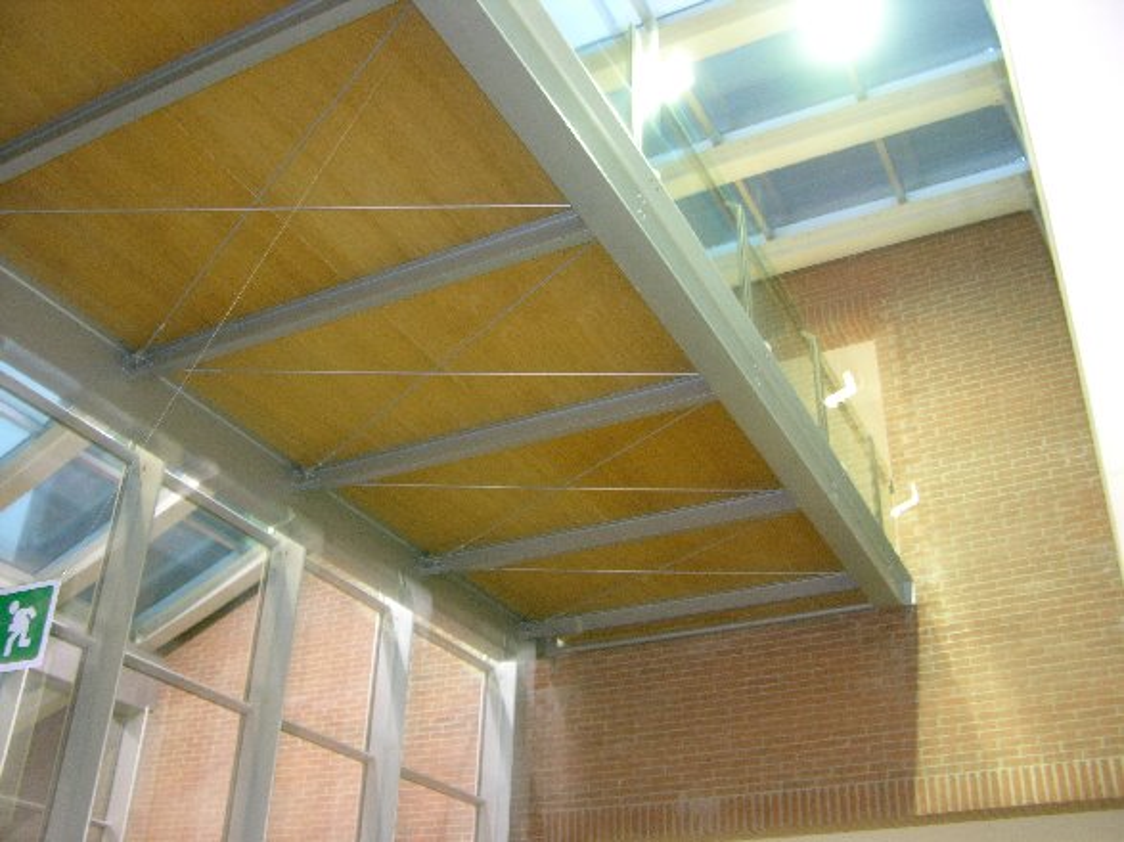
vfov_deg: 40.7
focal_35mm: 35
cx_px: 562
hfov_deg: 52.6
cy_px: 421
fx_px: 1136
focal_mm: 8.9
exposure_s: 1/2.6
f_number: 2.8
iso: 200
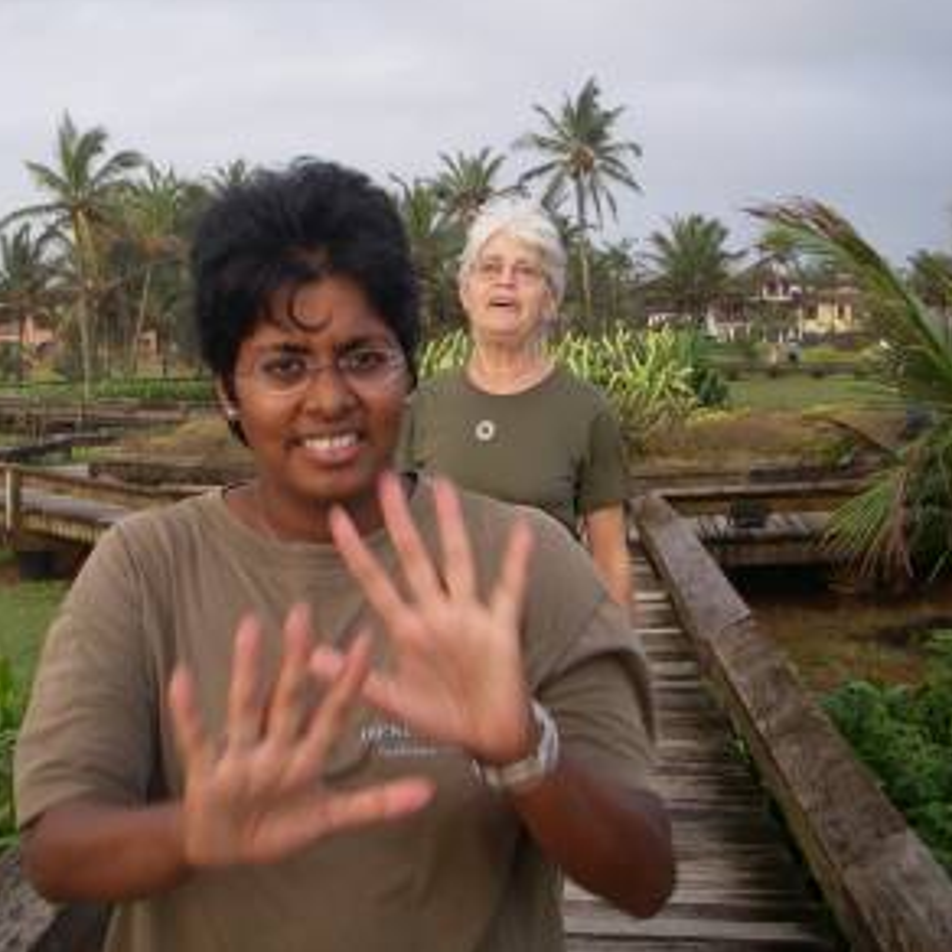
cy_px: 466
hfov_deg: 36.6
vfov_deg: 36.8
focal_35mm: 46
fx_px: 1431
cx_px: 359
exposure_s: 1/125
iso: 80
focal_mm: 6.3
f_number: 3.3
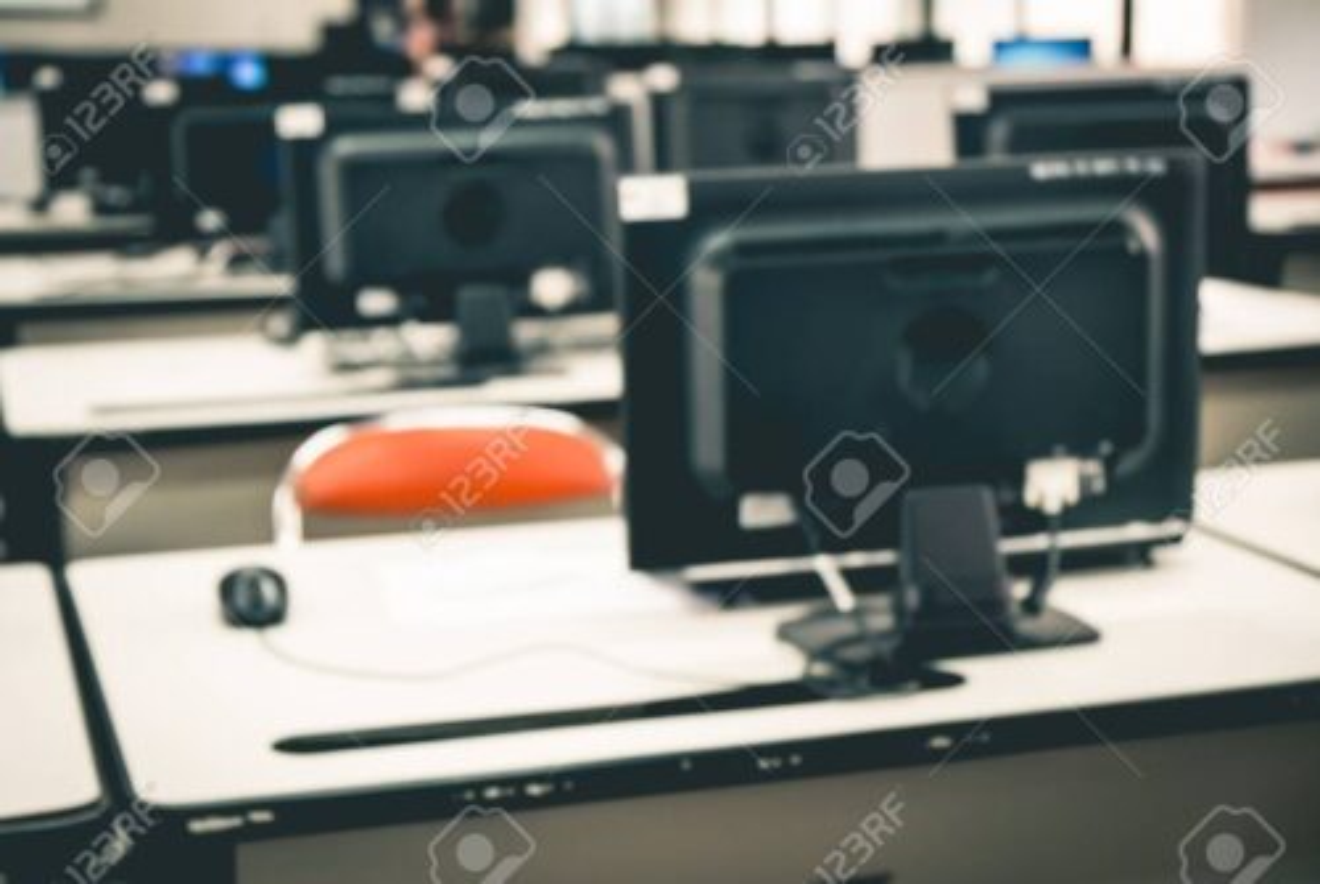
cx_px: 660
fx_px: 2166
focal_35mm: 59
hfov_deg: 33.9
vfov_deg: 23.1
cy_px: 442
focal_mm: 39
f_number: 3.6
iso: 1250
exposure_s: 1/80
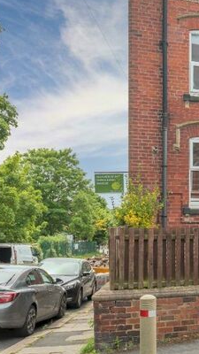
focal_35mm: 55
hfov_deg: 19.8
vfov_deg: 37.8
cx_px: 270
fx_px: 516
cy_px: 153
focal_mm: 30
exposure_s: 1/200
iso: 200
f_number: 8
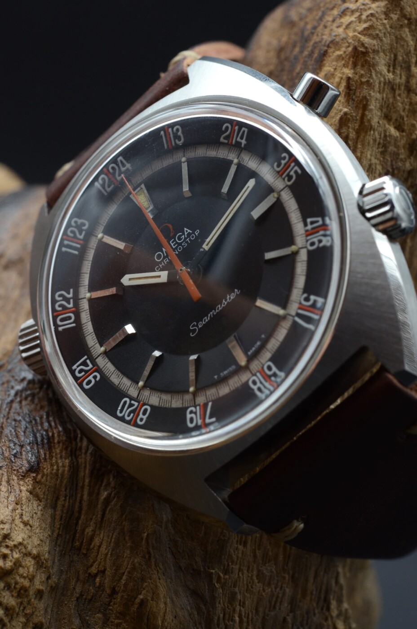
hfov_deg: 15.1
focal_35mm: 90
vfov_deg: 22.7
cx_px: 208
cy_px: 314
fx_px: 1570
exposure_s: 1/30
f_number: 11
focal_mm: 60
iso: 500
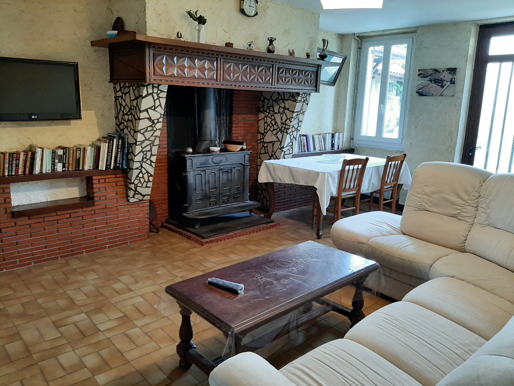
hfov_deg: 67.3
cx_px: 257
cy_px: 193
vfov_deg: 53.1
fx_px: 386
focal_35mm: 26
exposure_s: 1/50
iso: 160
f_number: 1.7
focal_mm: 3.93
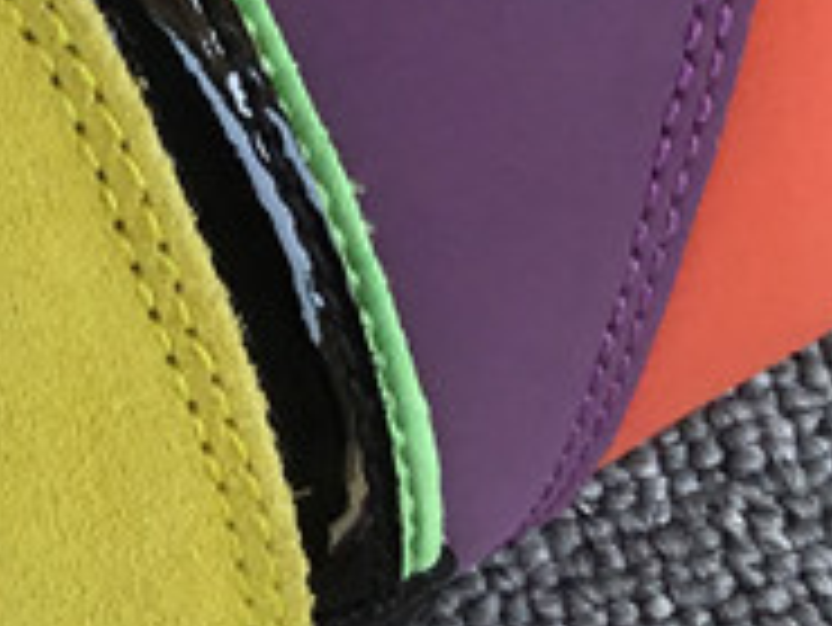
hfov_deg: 12.4
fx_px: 3632
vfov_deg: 9.2
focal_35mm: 151
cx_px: -436
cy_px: -637
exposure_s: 1/269
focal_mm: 3.3
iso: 25
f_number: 2.4
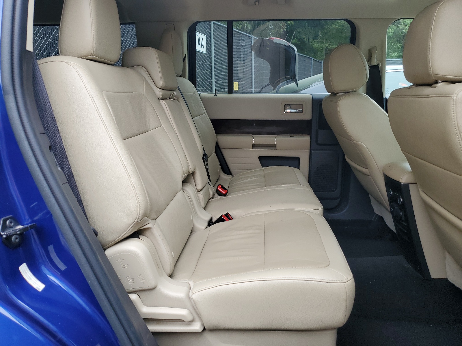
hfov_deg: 67.3
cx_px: 231
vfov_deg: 53.1
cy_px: 173
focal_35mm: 26
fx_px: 347
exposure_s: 1/128
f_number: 1.5
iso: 50
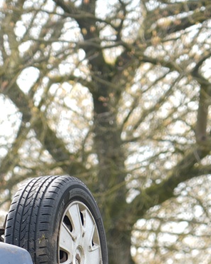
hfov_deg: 3.0
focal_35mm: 511
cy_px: 392
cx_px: 34
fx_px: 3989
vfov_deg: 3.8
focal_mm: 105
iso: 64
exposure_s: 1/100
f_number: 5
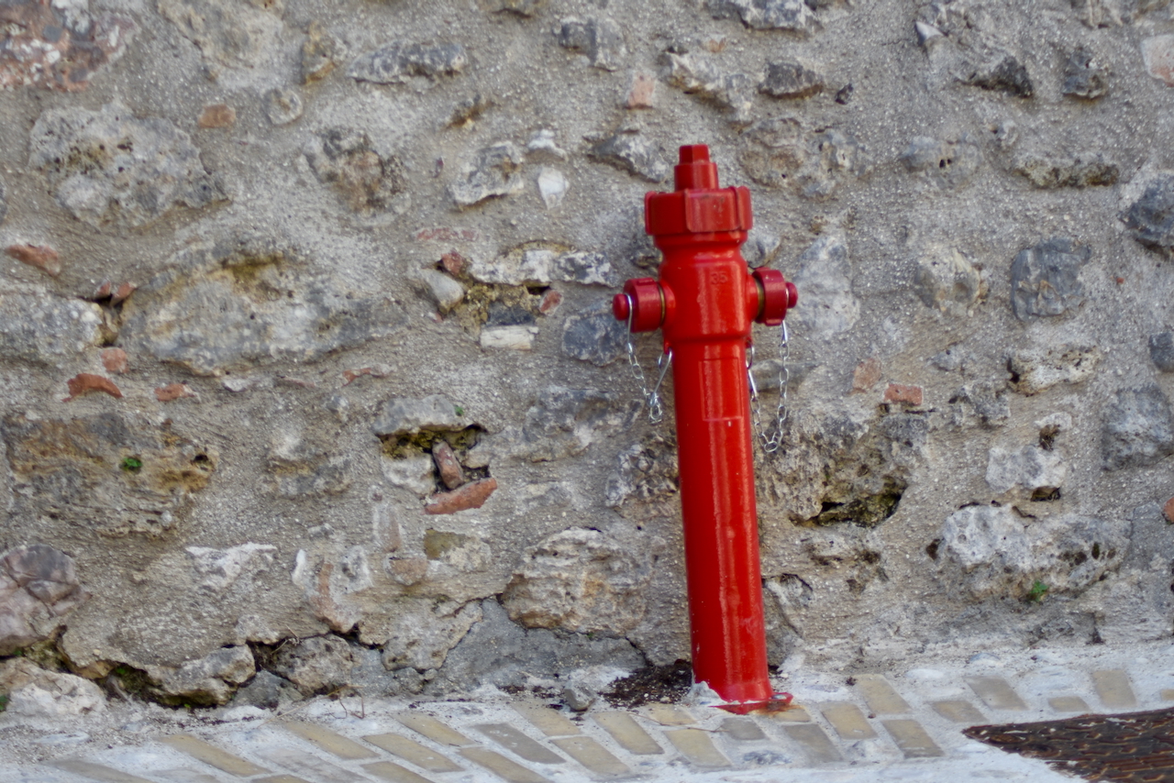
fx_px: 3816
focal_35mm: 117
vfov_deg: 11.7
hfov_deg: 17.5
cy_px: 392
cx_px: 587
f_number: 4
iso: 110
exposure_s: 1/125
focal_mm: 78
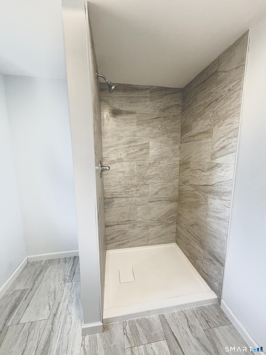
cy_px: 178
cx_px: 133
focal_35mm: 14
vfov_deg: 102.1
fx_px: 143
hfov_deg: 85.7
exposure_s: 1/120
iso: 250
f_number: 2.2
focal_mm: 2.22
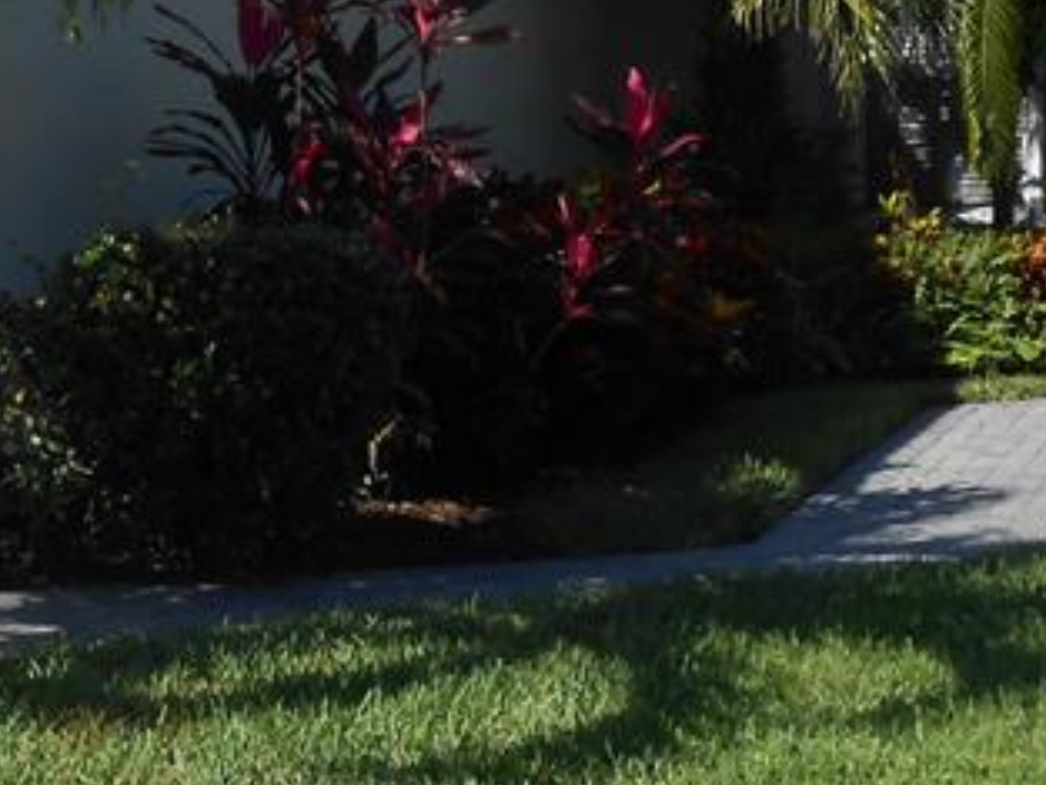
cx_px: 70
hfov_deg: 19.6
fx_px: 2962
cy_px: 90
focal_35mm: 98
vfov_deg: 14.9
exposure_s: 1/800
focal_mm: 5.3
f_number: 3.8
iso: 80
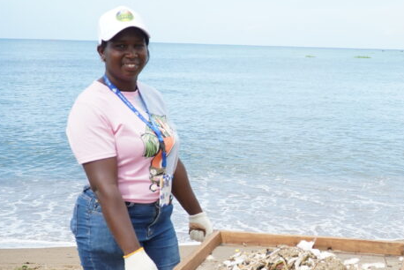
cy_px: 144
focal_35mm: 55
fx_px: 618
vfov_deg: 24.6
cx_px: 288
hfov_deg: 35.6
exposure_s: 1/1000
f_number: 4.5
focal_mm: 24
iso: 250
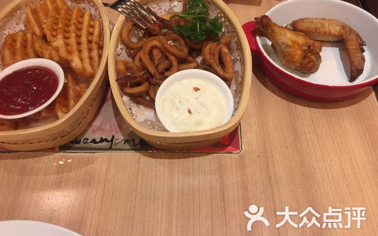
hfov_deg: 61.2
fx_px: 319
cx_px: 190
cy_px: 103
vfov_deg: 40.5
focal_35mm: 31
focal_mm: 4.15
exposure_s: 1/33
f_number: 2.2
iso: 160
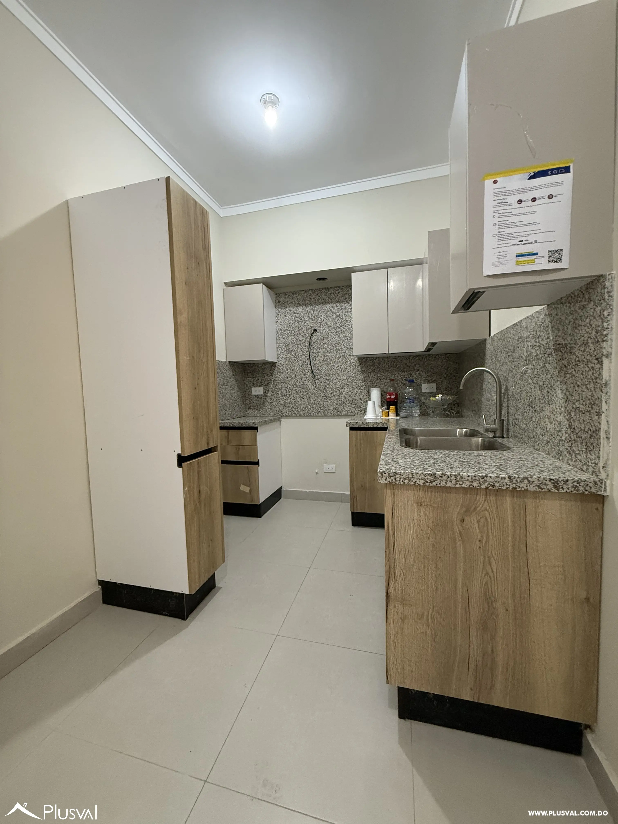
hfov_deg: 85.7
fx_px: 333
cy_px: 412
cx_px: 309
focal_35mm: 14
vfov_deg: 102.1
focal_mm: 2.22
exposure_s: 1/60
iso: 400
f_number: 2.2
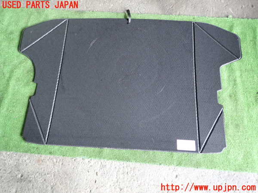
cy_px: 96
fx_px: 186
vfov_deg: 54.9
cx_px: 129
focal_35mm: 25
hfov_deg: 69.4
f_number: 2
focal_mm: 4.5
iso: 200
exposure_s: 1/30
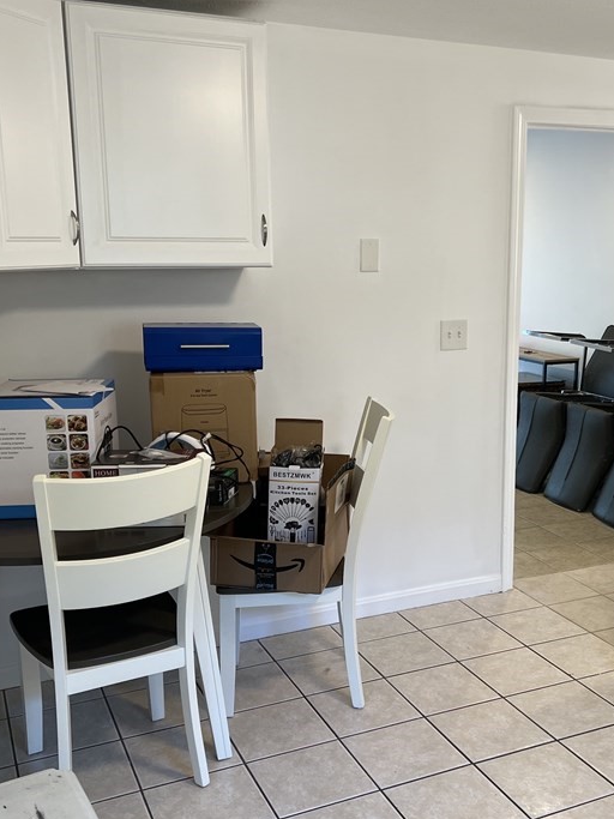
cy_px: 421
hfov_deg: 36.5
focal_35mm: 39
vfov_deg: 47.9
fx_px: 923
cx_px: 392
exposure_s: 1/120
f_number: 1.5
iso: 125
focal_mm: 5.7
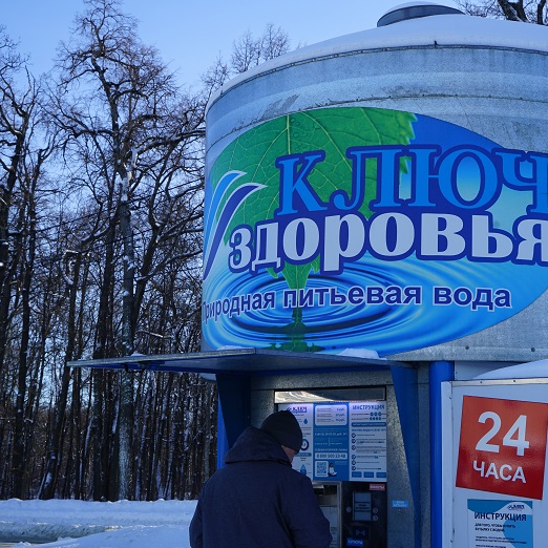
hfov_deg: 30.5
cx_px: 310
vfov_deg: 30.6
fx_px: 1003
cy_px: 277
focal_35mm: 56
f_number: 10
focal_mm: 43
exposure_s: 1/100
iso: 100
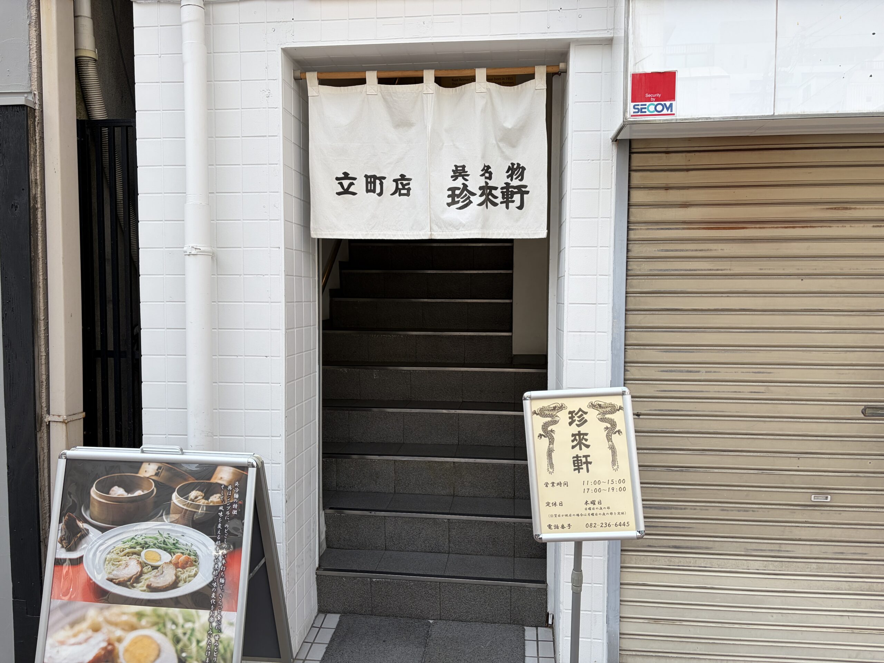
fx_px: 664
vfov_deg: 53.1
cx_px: 442
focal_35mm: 26
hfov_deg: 67.3
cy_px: 332
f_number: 1.6
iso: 50
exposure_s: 1/1175
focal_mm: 5.96
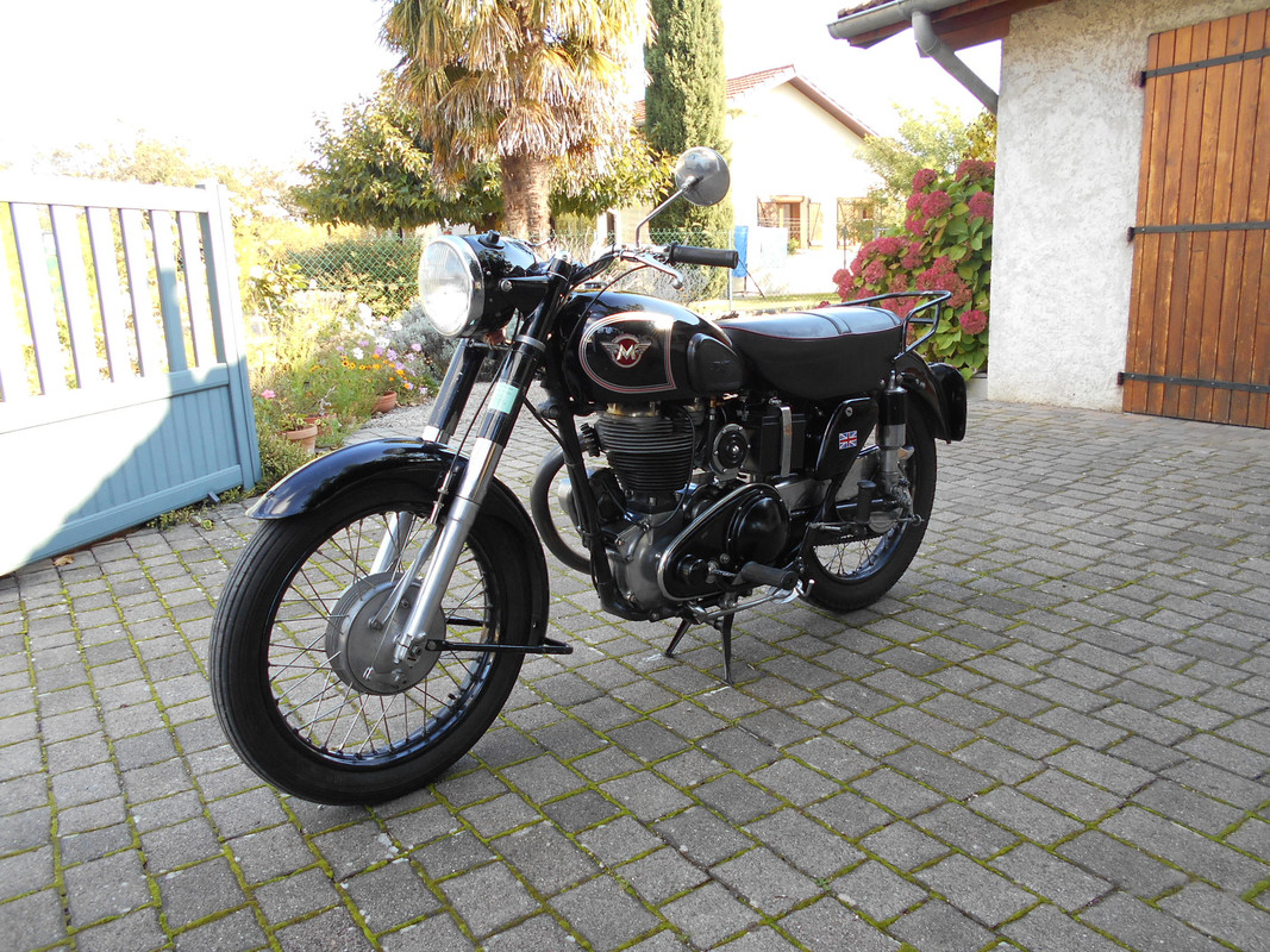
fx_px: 954
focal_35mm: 26
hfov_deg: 67.3
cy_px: 476
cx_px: 635
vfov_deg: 53.1
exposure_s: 1/80
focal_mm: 4.6
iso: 80
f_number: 3.2
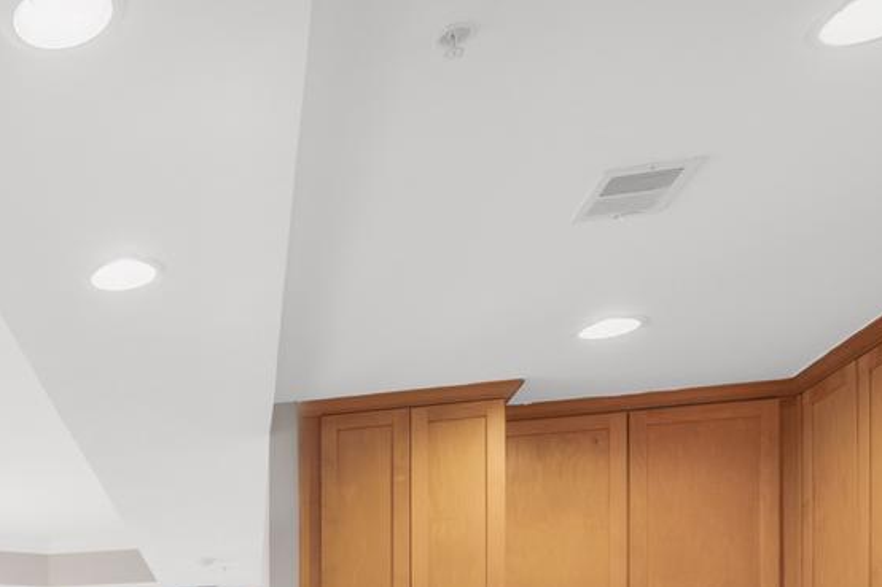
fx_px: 955
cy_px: 762
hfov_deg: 39.3
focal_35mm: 39
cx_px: -118
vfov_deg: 28.2
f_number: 8
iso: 320
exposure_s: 1/9
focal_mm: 10
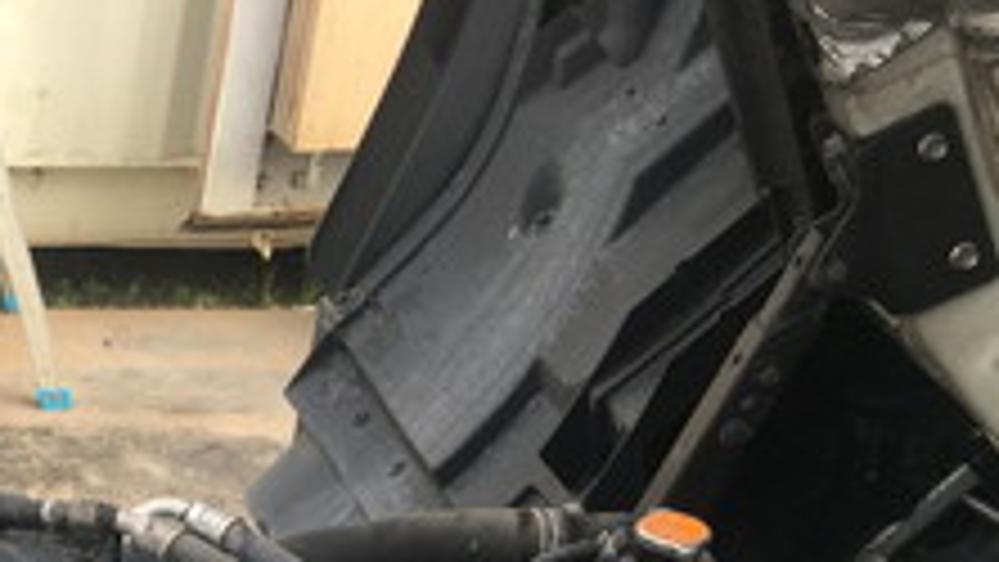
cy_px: 1066
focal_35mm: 91
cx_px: -261
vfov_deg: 12.1
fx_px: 2411
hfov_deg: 21.4
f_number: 2.2
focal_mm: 4.15
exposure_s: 1/120
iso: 25
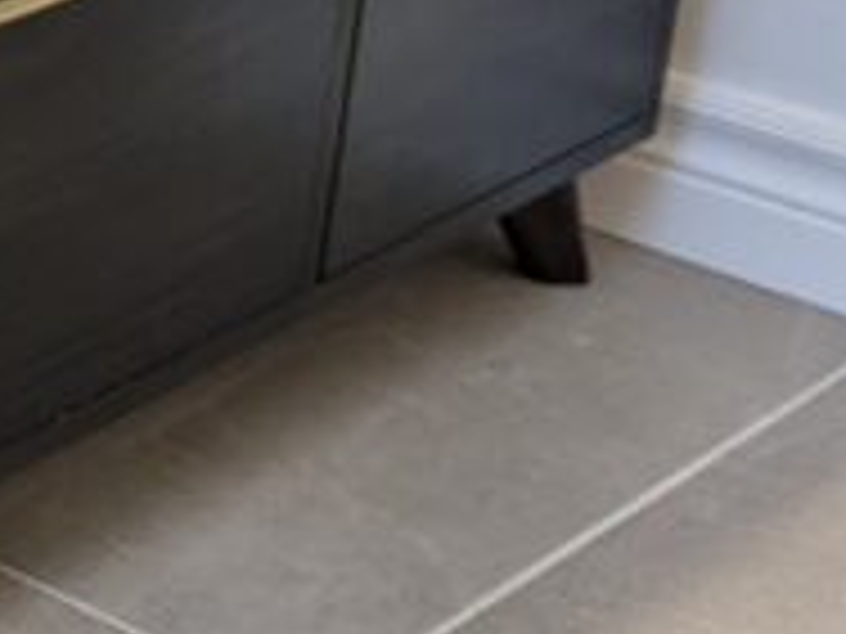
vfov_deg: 11.1
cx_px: -1053
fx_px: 3202
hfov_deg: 12.5
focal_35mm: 131
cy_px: -182
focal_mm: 6.81
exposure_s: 1/24
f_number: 1.85
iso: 284
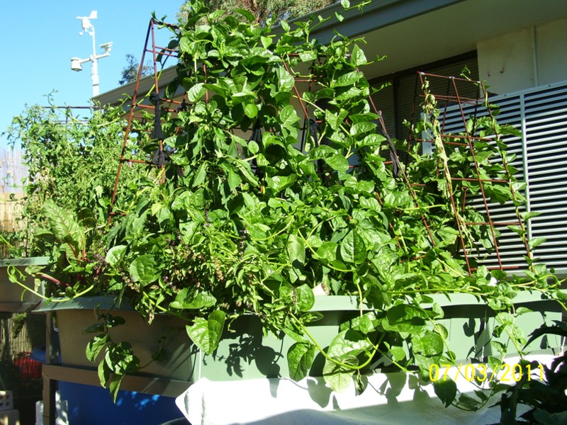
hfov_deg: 36.2
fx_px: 868
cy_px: 212
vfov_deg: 27.5
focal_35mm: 53
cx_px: 284
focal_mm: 8.6
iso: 80
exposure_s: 1/750
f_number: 3.4
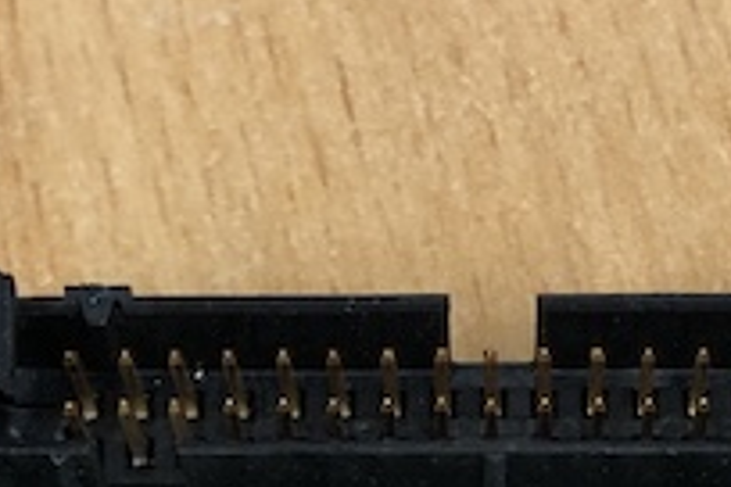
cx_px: 448
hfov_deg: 14.2
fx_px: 2924
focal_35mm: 144
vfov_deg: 8.9
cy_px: 1017
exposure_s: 1/25
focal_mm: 3.99
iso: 32
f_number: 1.8
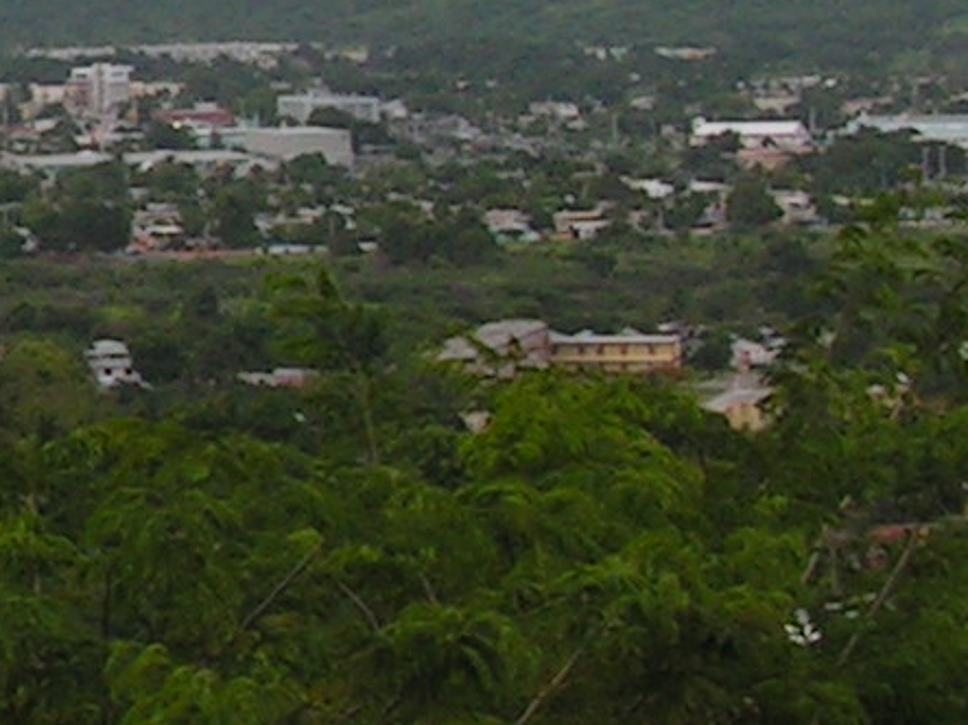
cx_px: -483
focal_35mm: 195
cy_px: 135
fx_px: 5451
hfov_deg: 9.8
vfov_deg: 7.6
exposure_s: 1/80
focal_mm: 6.3
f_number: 5.6
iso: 50
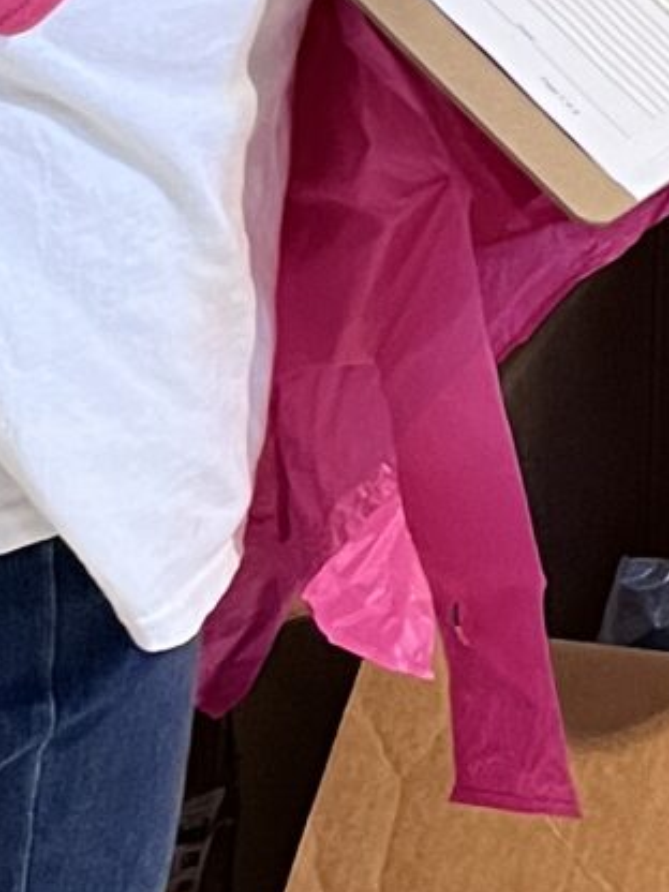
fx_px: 4123
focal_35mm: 160
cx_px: 1218
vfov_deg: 12.0
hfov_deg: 8.9
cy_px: -214
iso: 250
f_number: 1.6
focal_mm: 5.1
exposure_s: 1/60
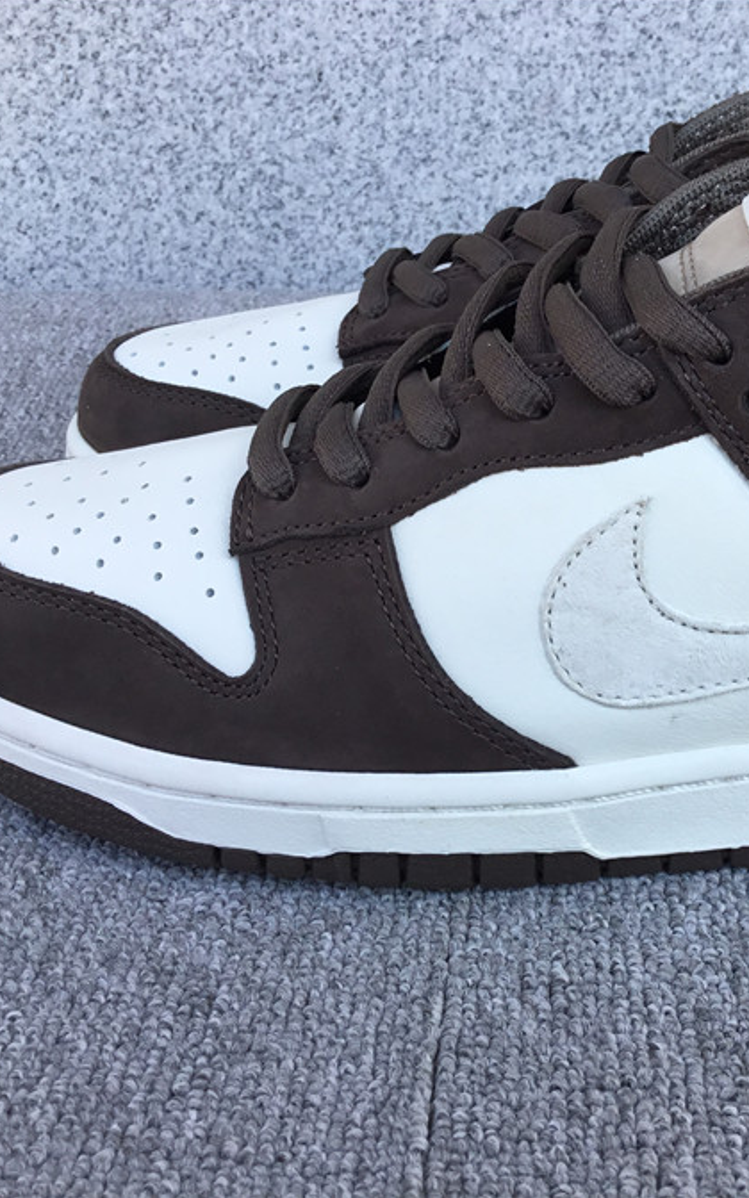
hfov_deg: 28.5
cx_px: 621
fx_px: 1437
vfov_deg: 45.3
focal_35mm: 44
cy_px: 598
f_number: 2.4
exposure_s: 1/388
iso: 25
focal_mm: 3.3
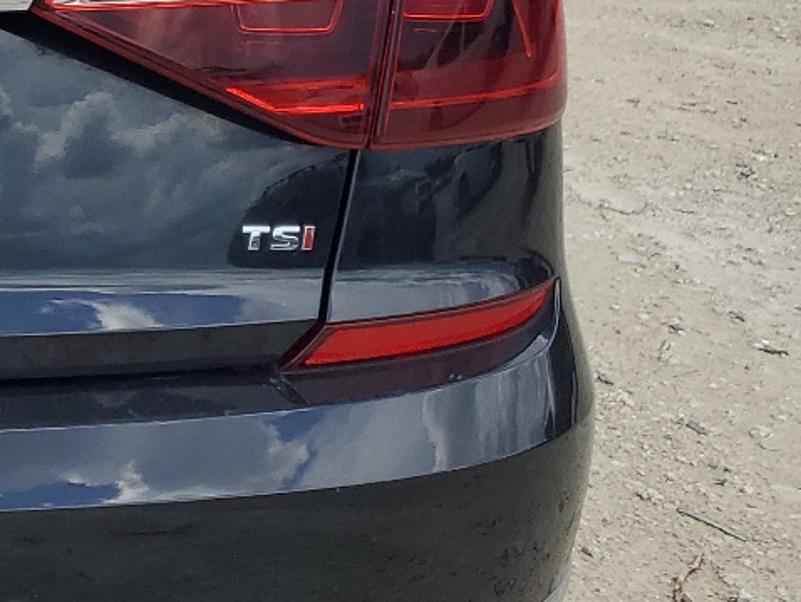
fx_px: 2014
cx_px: -452
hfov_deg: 19.2
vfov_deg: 16.8
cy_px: 72
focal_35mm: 87
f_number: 1.5
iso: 50
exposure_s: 1/2500
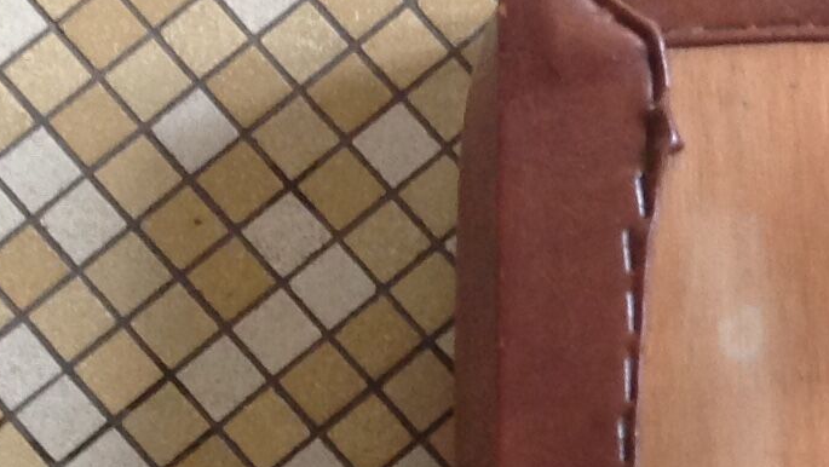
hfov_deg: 14.1
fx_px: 3167
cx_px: 1202
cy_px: 451
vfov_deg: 8.4
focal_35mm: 144
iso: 125
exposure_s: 1/15
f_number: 2.4
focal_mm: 4.28
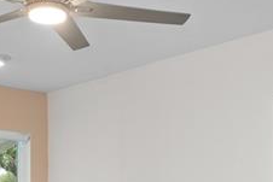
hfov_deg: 26.2
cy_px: 231
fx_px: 584
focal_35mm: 77
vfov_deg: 16.8
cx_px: 108
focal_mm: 17
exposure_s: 2
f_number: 8
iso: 320
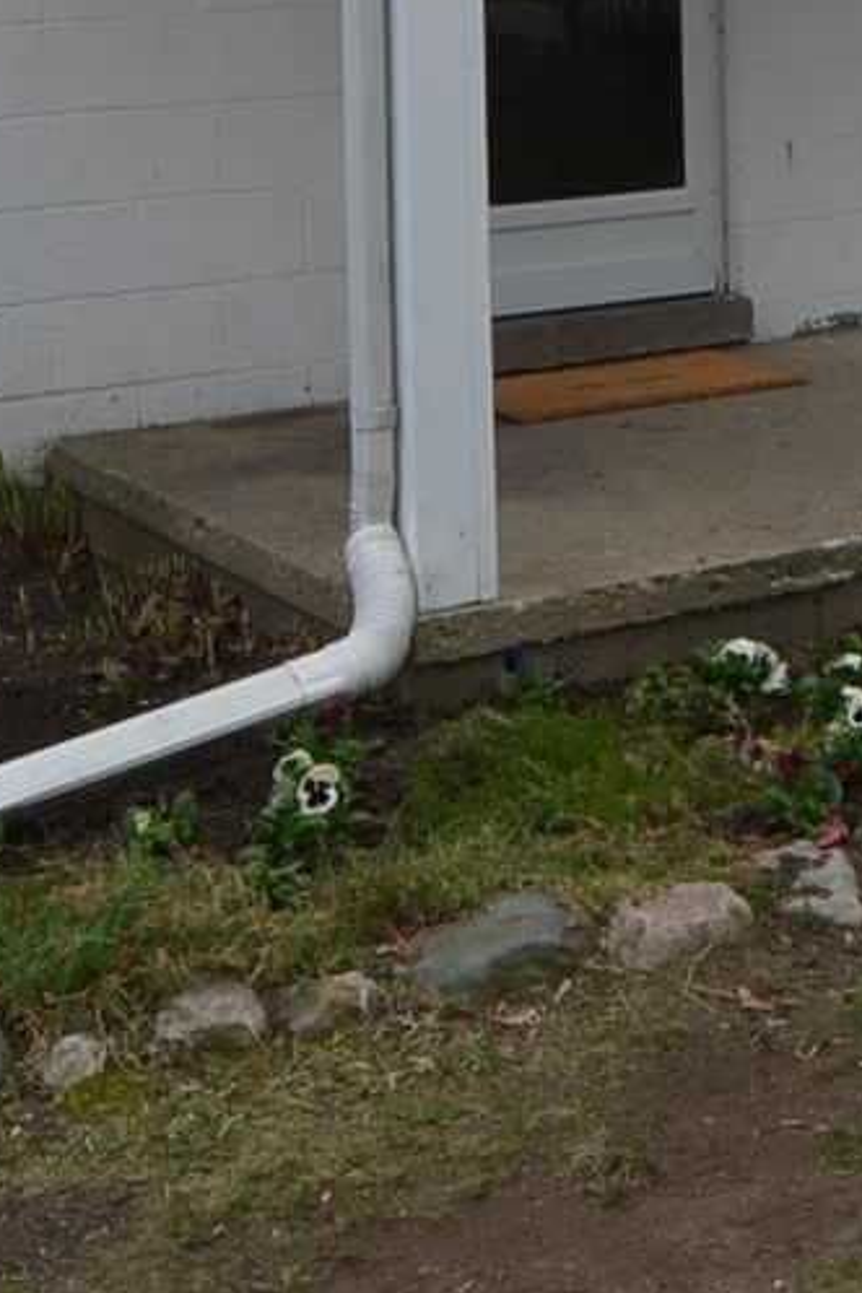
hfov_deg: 18.1
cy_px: -195
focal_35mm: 74
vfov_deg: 25.0
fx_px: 2658
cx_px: 792
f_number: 8
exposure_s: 1/250
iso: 100
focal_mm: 10
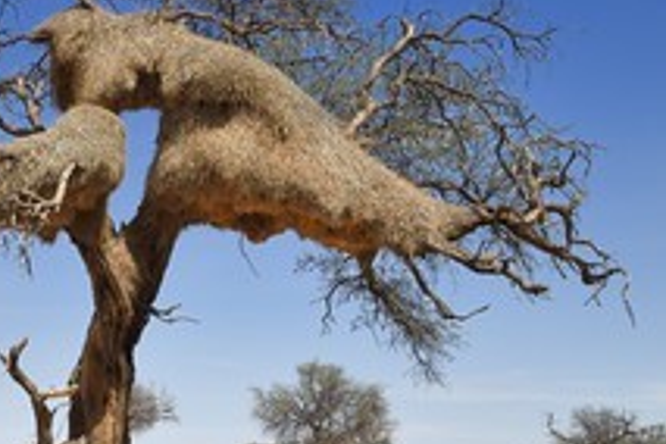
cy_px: 250
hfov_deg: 27.7
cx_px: 13
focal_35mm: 69
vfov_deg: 19.7
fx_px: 1276
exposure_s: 1/800
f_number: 9
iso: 200
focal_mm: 35
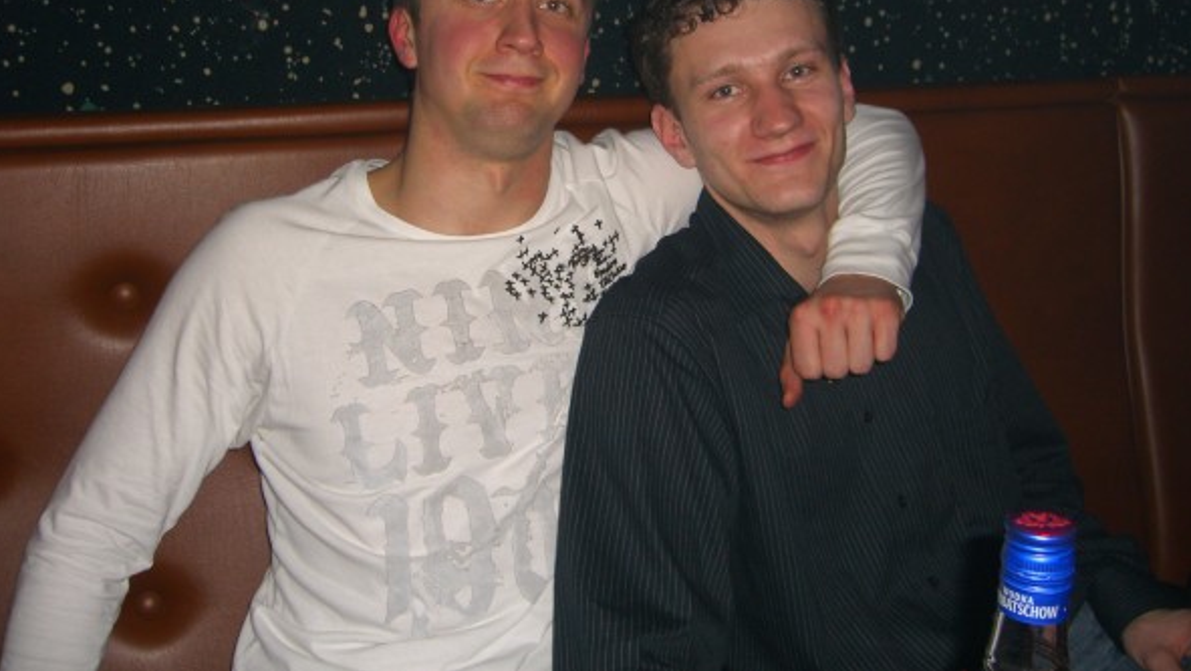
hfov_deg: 48.3
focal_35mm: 42
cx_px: 592
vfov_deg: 28.2
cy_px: 220
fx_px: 1327
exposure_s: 1/60
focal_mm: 7.9
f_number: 2.8
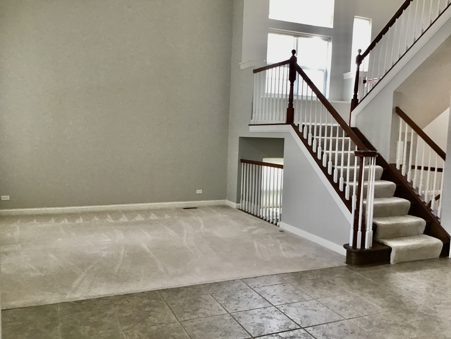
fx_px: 404
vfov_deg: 45.4
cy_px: 170
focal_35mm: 31
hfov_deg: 58.4
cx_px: 226
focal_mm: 3.3
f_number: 2.4
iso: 100
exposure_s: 1/30
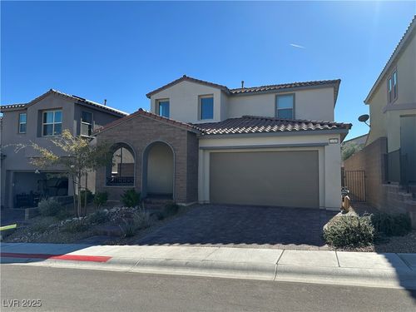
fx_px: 288
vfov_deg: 56.8
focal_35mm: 24
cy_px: 156
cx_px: 208
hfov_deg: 71.6
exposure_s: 1/3597
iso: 80
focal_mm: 6.86
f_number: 1.78
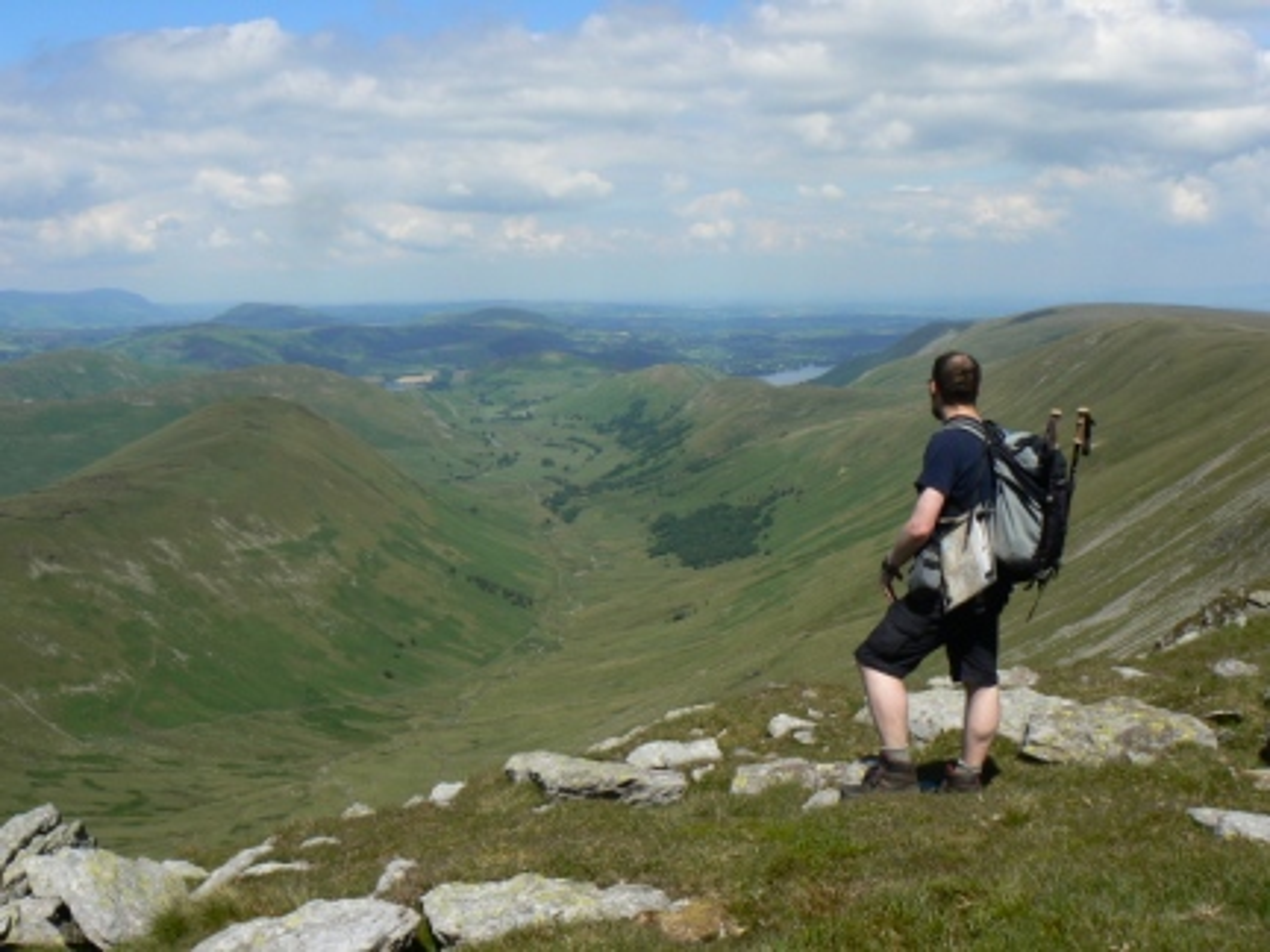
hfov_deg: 51.4
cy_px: 476
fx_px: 1321
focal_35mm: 36
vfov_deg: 39.7
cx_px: 635
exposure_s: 1/400
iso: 80
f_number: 8
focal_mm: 6
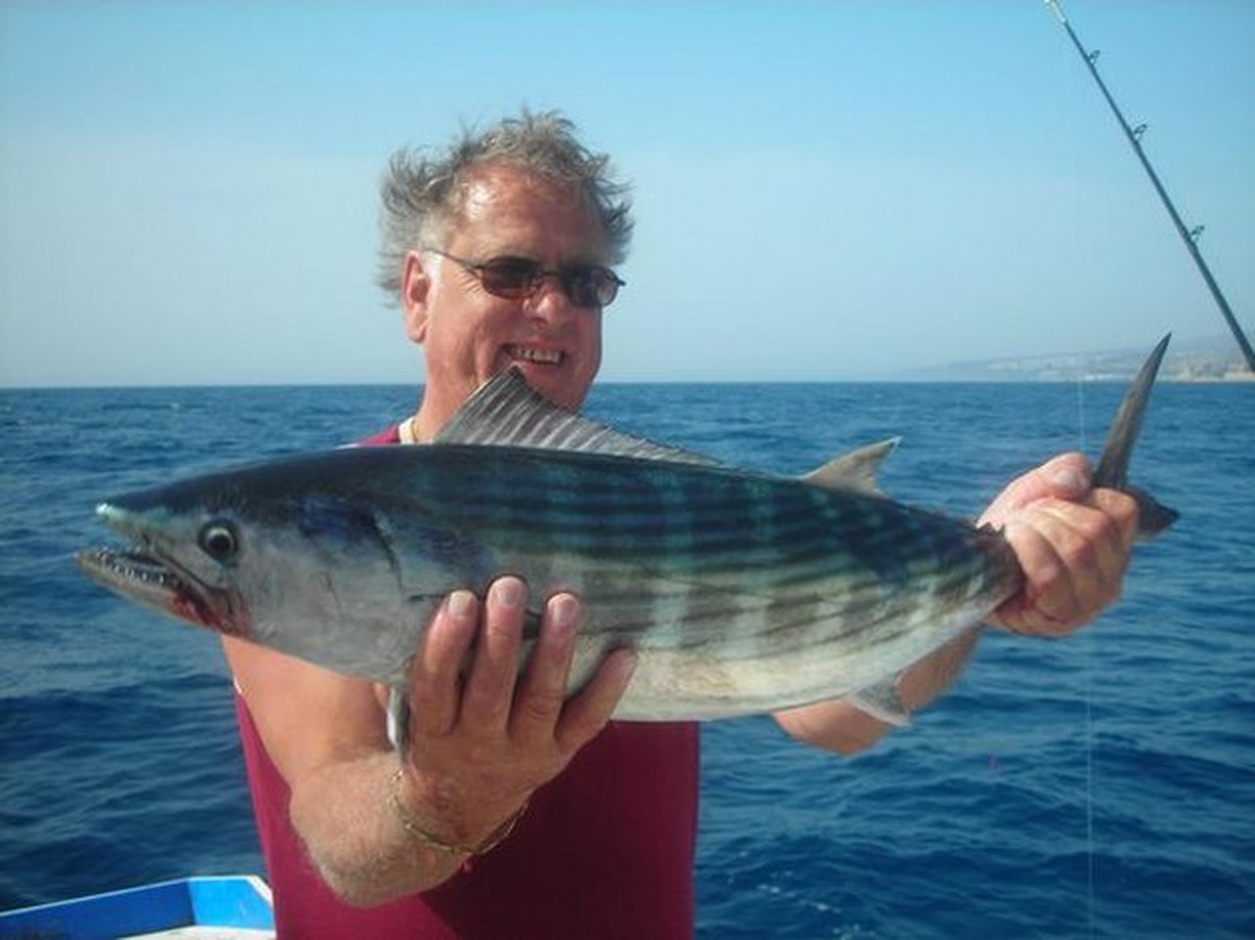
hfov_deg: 40.4
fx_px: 1703
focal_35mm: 47
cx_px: 628
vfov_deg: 30.9
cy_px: 470
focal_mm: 7.8
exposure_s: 1/148
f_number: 6.9
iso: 50
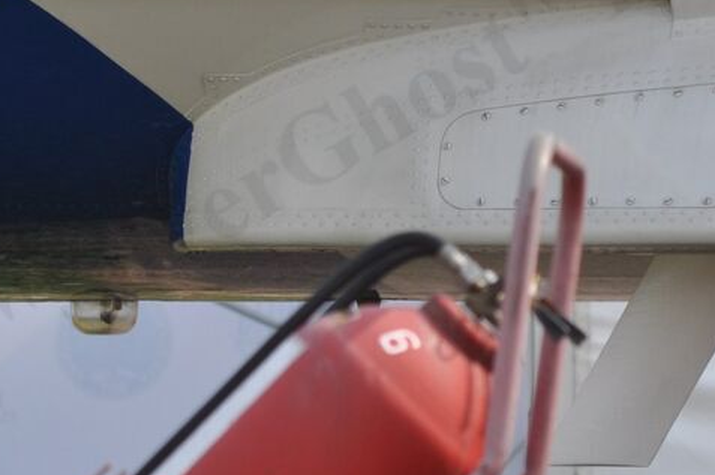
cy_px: 49
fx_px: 15178
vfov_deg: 1.8
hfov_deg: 2.7
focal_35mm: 765
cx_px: 480
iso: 200
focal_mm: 190
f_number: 8
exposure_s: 1/400
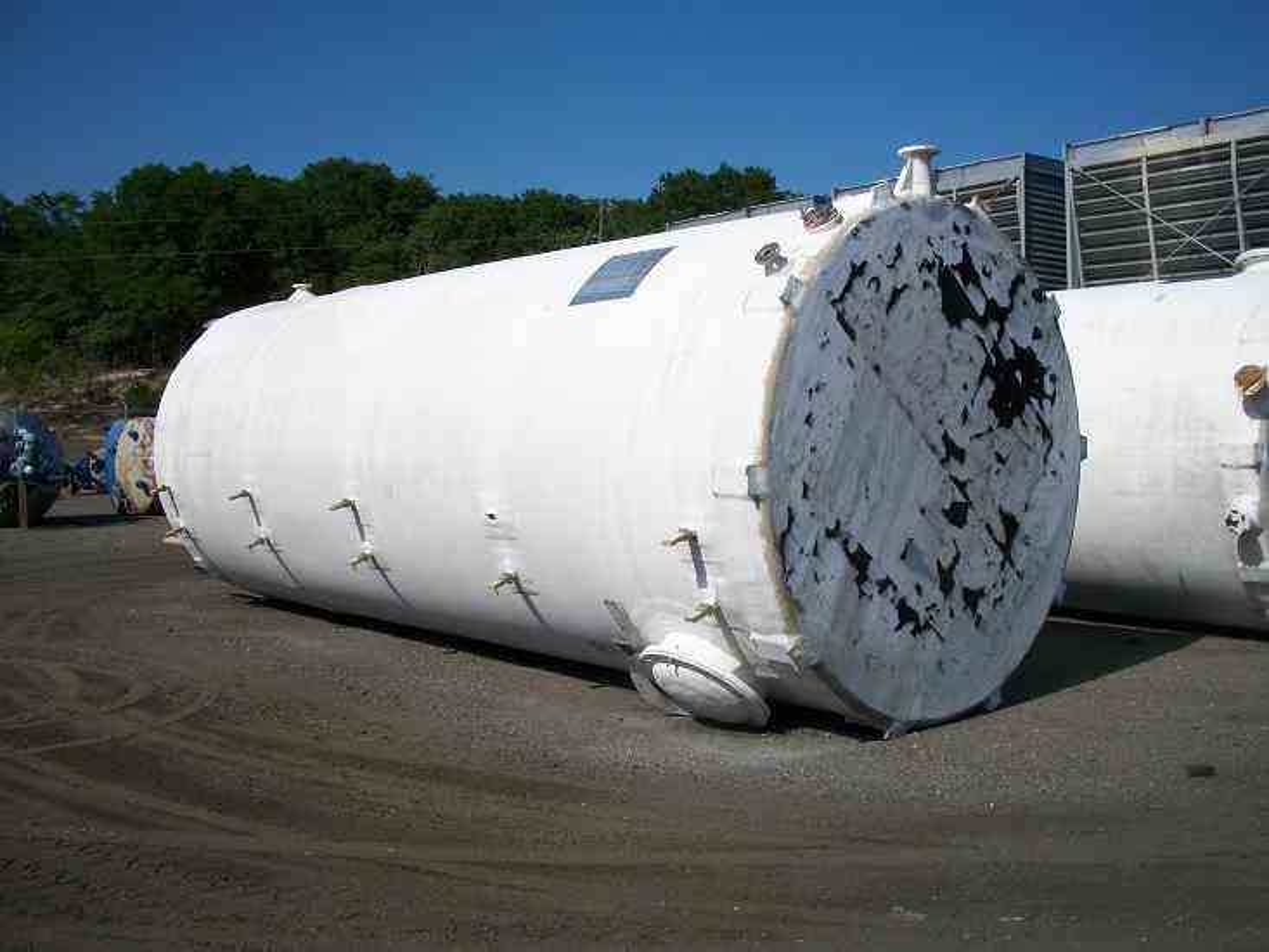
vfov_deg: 40.7
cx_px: 634
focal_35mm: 35
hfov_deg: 52.6
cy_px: 476
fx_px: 1283
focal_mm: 6.3
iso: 80
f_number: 5.6
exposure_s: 1/640
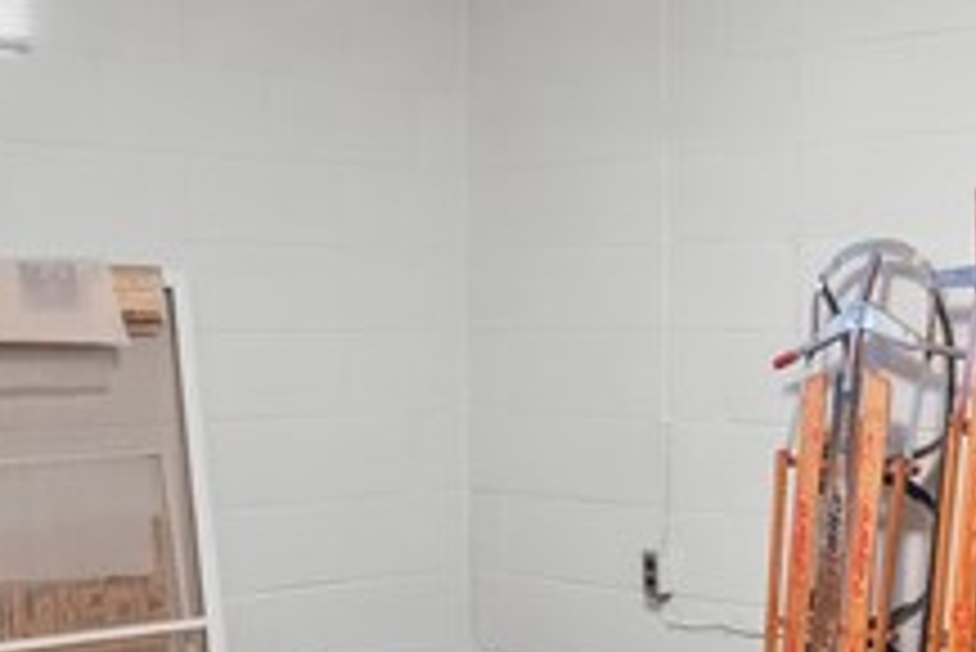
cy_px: 396
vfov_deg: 19.5
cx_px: 900
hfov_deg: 27.7
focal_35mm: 70
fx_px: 1899
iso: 800
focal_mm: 14
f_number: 7.1
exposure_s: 2
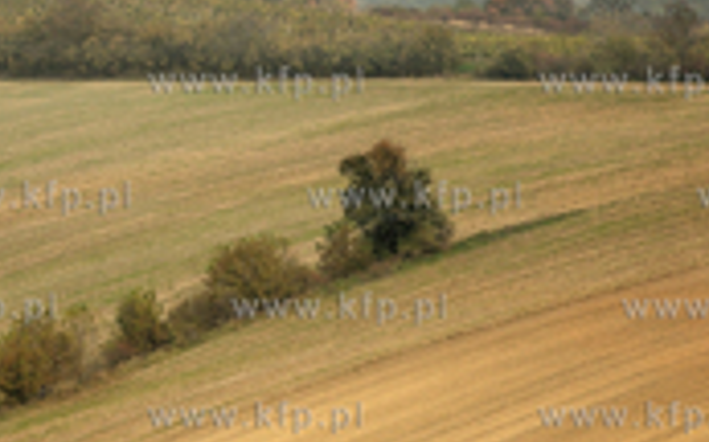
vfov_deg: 2.8
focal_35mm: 472
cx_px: 168
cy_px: 250
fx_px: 9117
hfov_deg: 4.5
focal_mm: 200
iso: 400
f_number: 14
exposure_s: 1/200
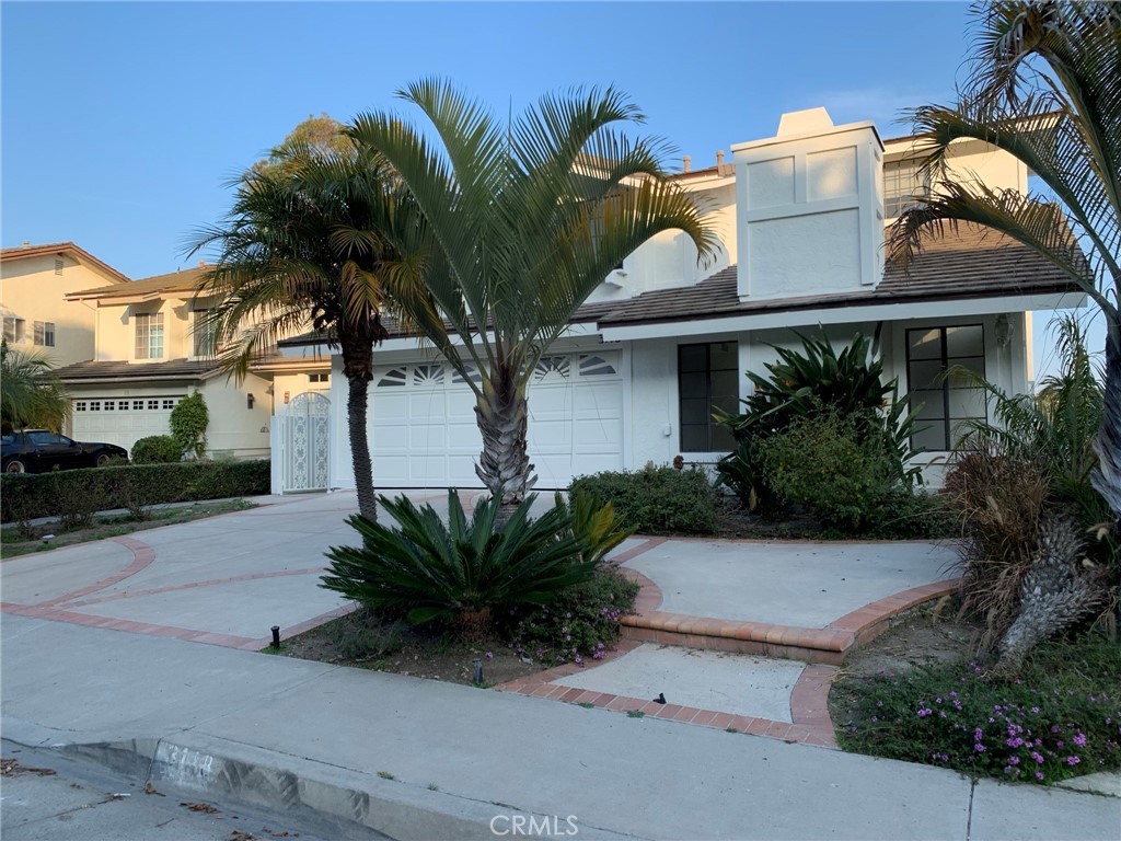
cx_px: 560
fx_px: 842
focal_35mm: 26
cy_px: 420
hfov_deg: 67.3
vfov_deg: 53.1
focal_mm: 4.25
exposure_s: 1/627
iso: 25
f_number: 1.8
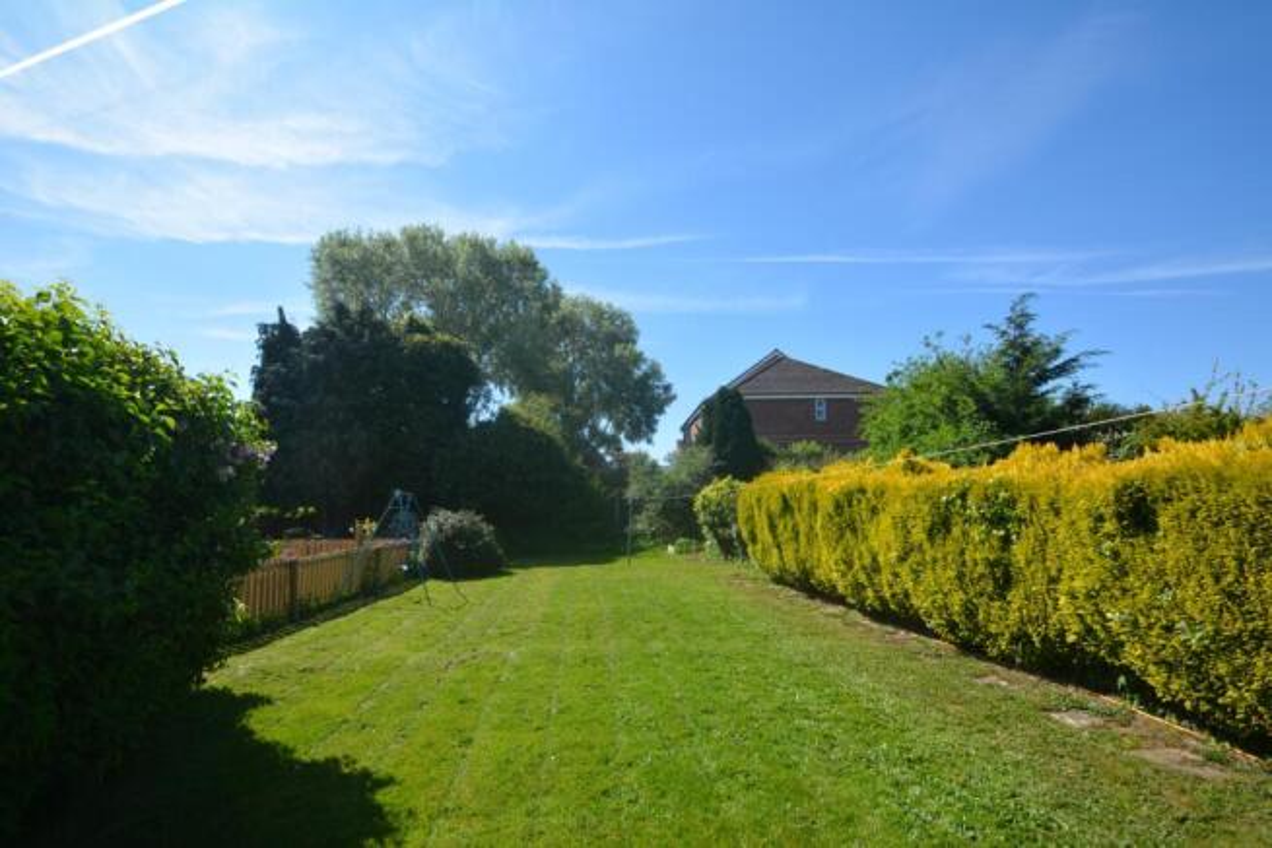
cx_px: 636
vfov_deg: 77.4
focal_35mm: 15
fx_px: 530
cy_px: 424
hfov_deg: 100.4
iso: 125
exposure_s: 1/250
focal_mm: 10
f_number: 8
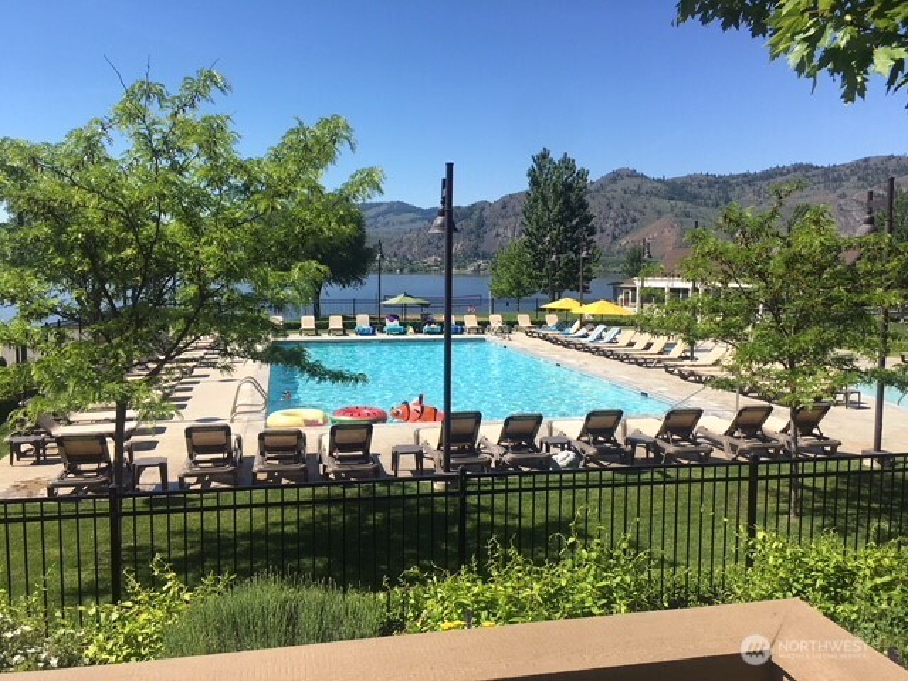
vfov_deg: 48.2
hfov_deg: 61.7
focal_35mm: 29
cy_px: 340
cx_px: 454
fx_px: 761
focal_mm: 4.15
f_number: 2.2
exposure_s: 1/1304
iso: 25
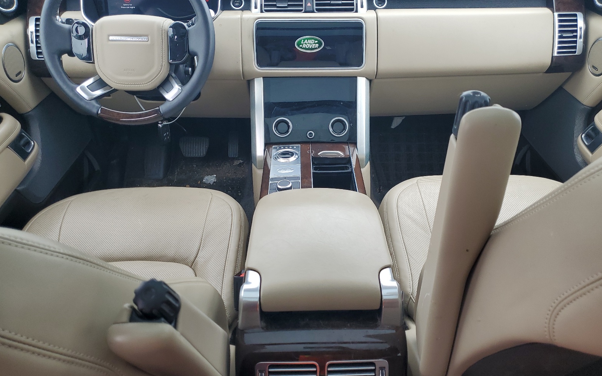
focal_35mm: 28
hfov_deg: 66.5
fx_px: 459
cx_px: 301
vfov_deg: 44.5
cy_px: 177
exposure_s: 1/135
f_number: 1.5
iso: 50
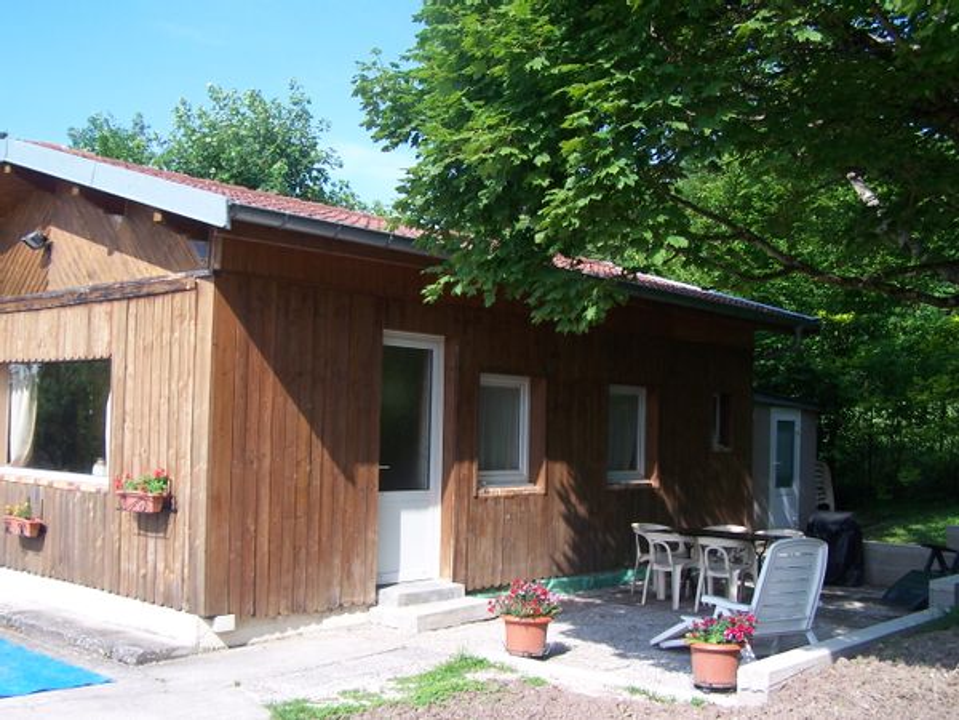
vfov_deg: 36.0
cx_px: 480
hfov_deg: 46.8
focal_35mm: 40
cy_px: 360
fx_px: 1108
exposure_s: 1/500
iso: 80
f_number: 2.8
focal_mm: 6.7
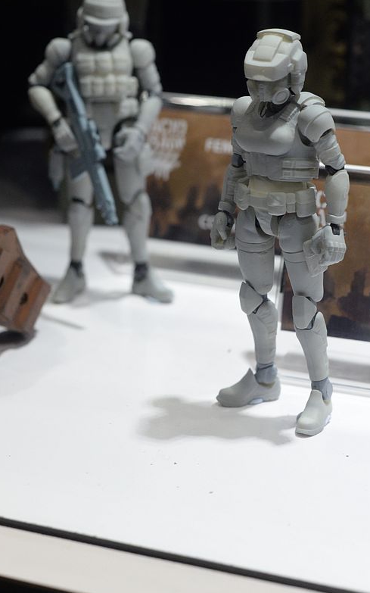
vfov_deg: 26.4
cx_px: 284
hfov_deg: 16.6
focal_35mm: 78
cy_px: 217
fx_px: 1259
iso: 2000
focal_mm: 50
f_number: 6.3
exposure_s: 1/125
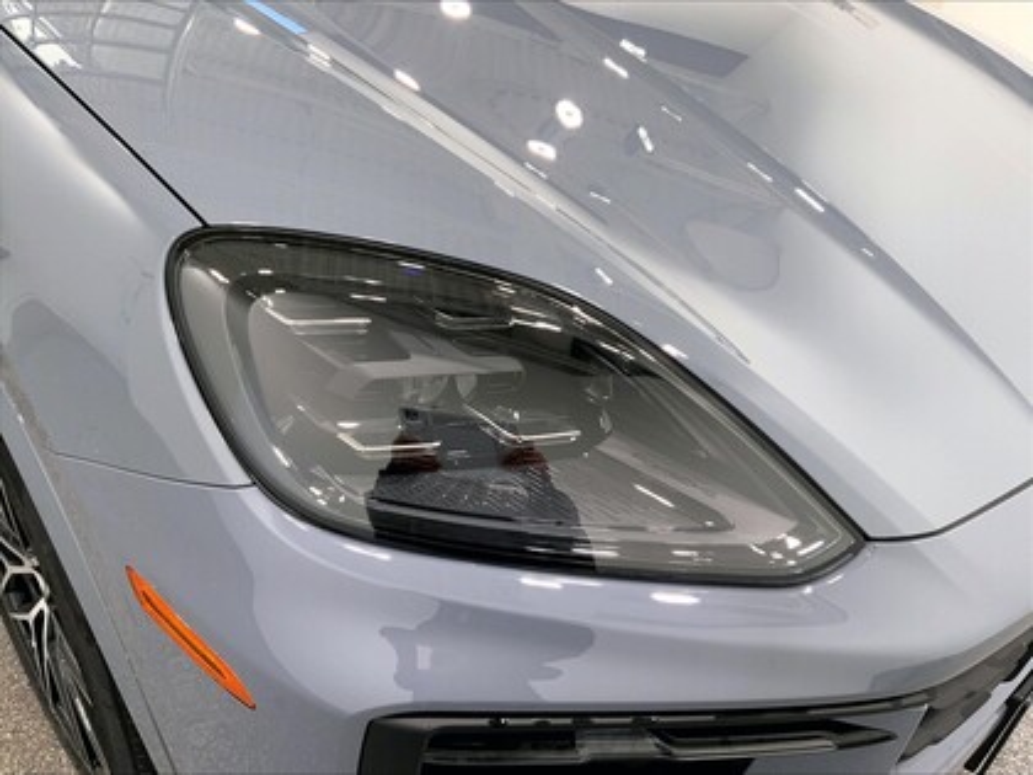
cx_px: 516
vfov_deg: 48.2
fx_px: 865
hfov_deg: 61.7
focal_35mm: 29
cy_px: 388
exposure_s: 1/122
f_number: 1.8
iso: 25
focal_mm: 3
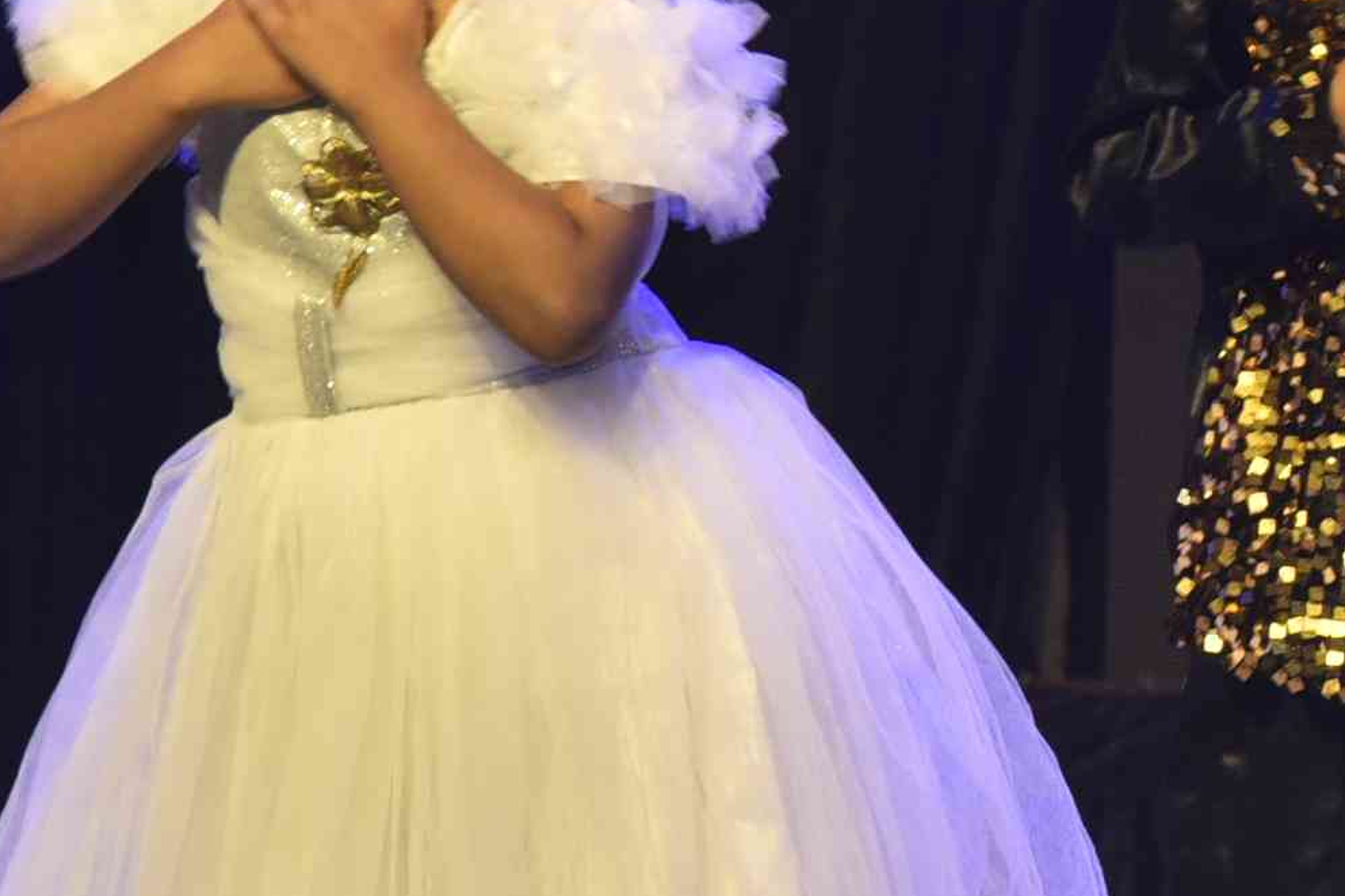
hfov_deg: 4.1
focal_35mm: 500
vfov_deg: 2.7
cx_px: 2653
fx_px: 18679
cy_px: 72
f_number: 5
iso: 320
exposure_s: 1/125
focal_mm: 110
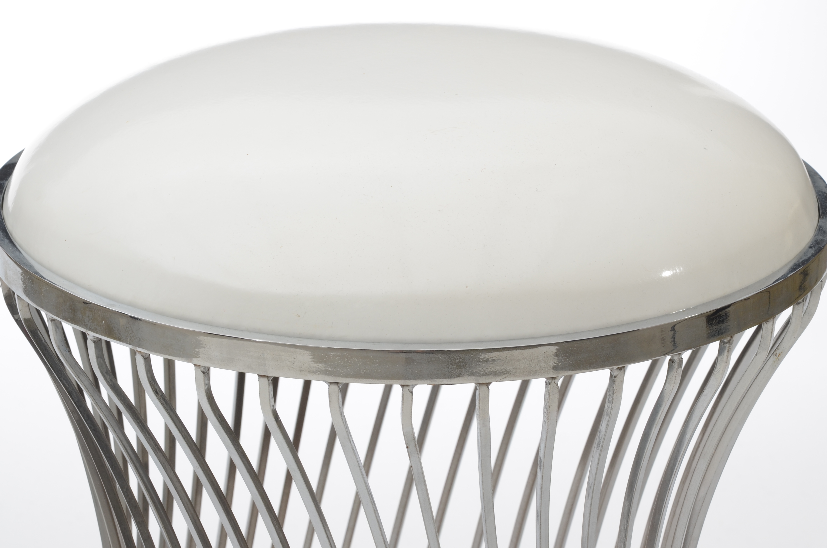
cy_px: 289
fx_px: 2901
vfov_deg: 10.8
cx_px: 405
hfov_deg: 16.2
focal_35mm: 127
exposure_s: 1/125
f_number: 9
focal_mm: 75
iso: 200
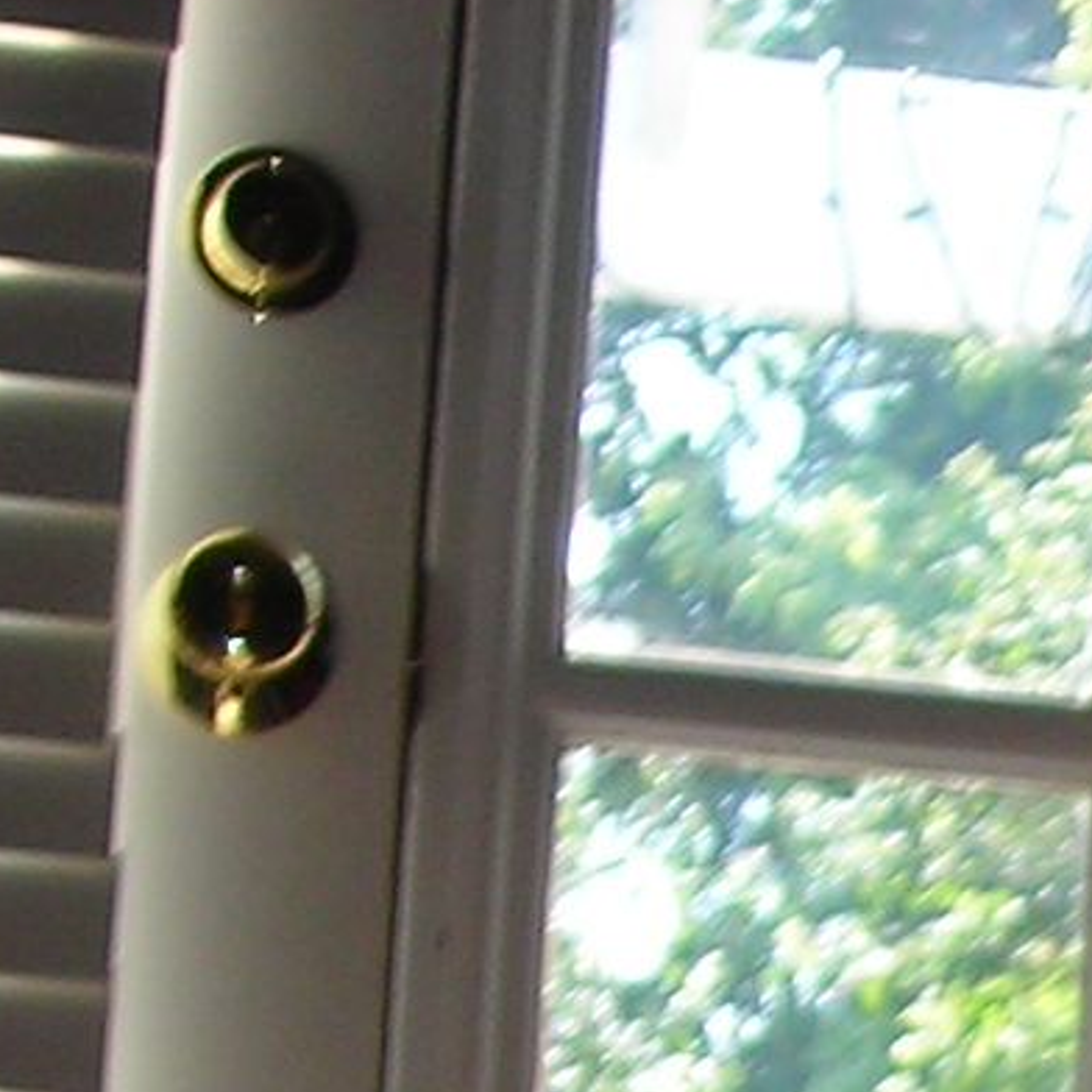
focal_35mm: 222
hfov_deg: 7.4
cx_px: 2513
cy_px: 2663
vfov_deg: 7.4
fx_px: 7923
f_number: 3.2
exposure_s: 1/60.1
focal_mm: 6.3
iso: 50
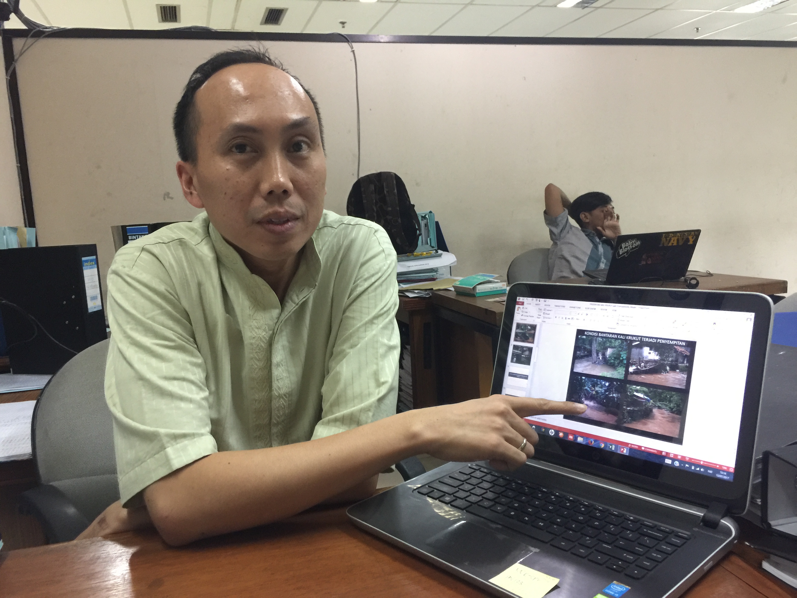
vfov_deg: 48.2
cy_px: 299
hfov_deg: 61.7
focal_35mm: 29
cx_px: 398
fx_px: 668
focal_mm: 4.15
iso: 100
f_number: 2.2
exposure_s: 1/10
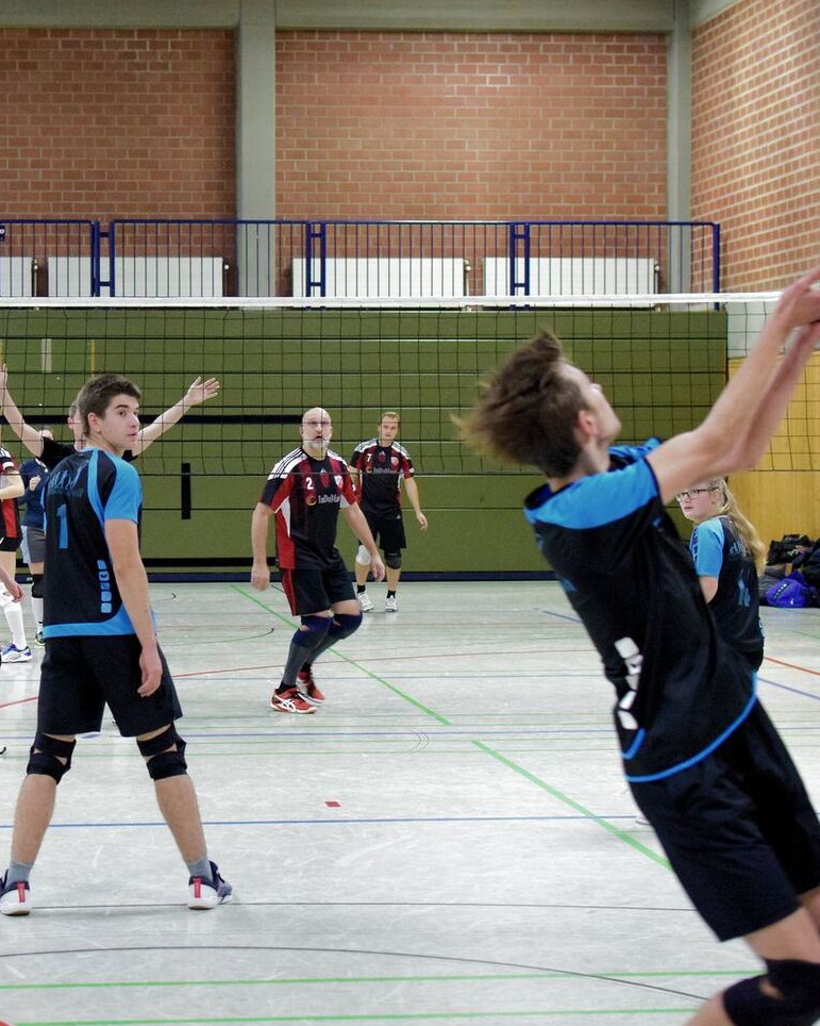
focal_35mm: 76
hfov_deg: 20.0
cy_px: 509
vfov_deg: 25.2
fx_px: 2297
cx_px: 178
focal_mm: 35
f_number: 3.5
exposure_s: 1/250
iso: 9000
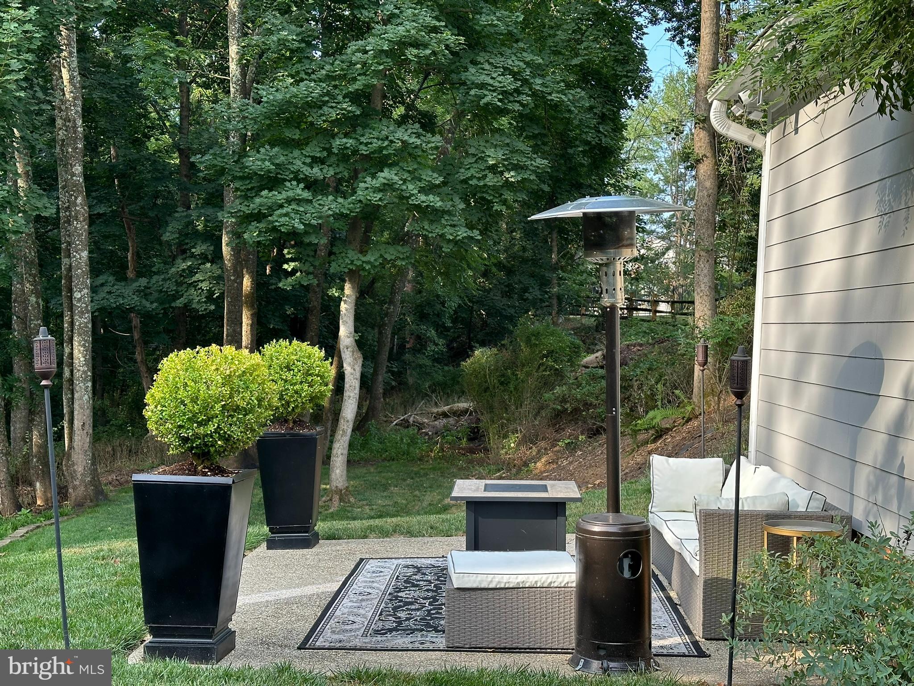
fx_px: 1267
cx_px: 457
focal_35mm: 48
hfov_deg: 39.7
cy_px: 343
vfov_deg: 30.3
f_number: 1.78
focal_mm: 6.86
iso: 64
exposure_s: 1/448
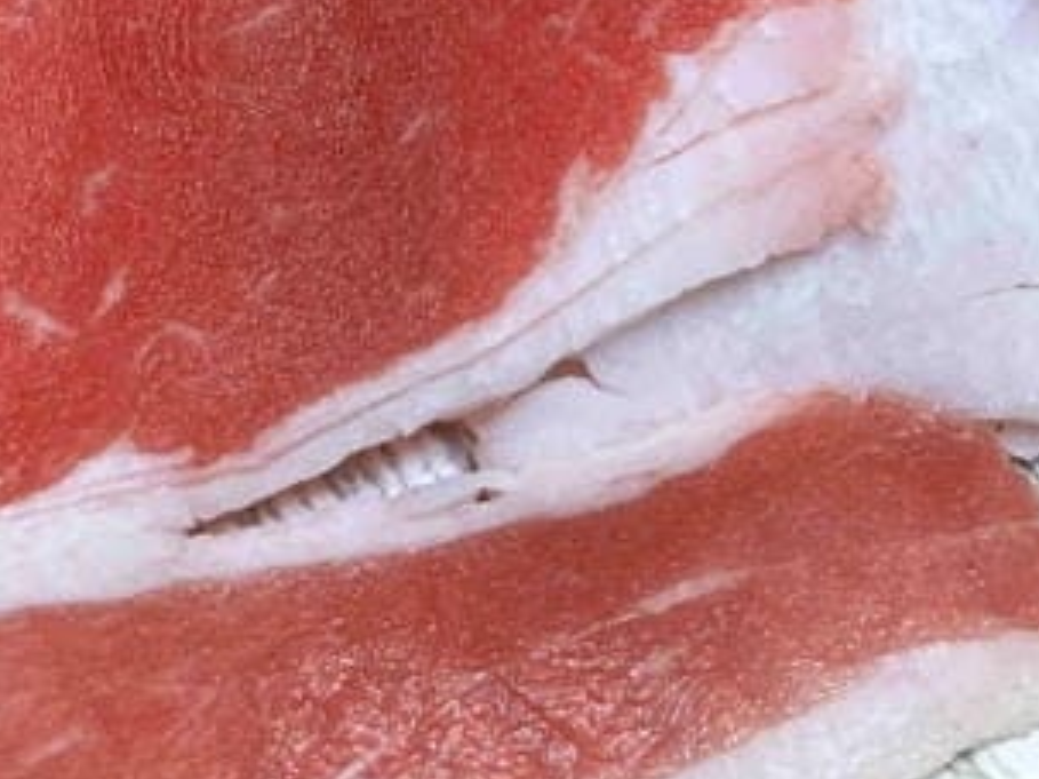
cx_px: 573
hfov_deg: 19.1
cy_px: -278
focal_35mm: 103
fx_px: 3090
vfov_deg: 13.7
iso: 40
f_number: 1.5
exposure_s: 1/120
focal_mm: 5.7
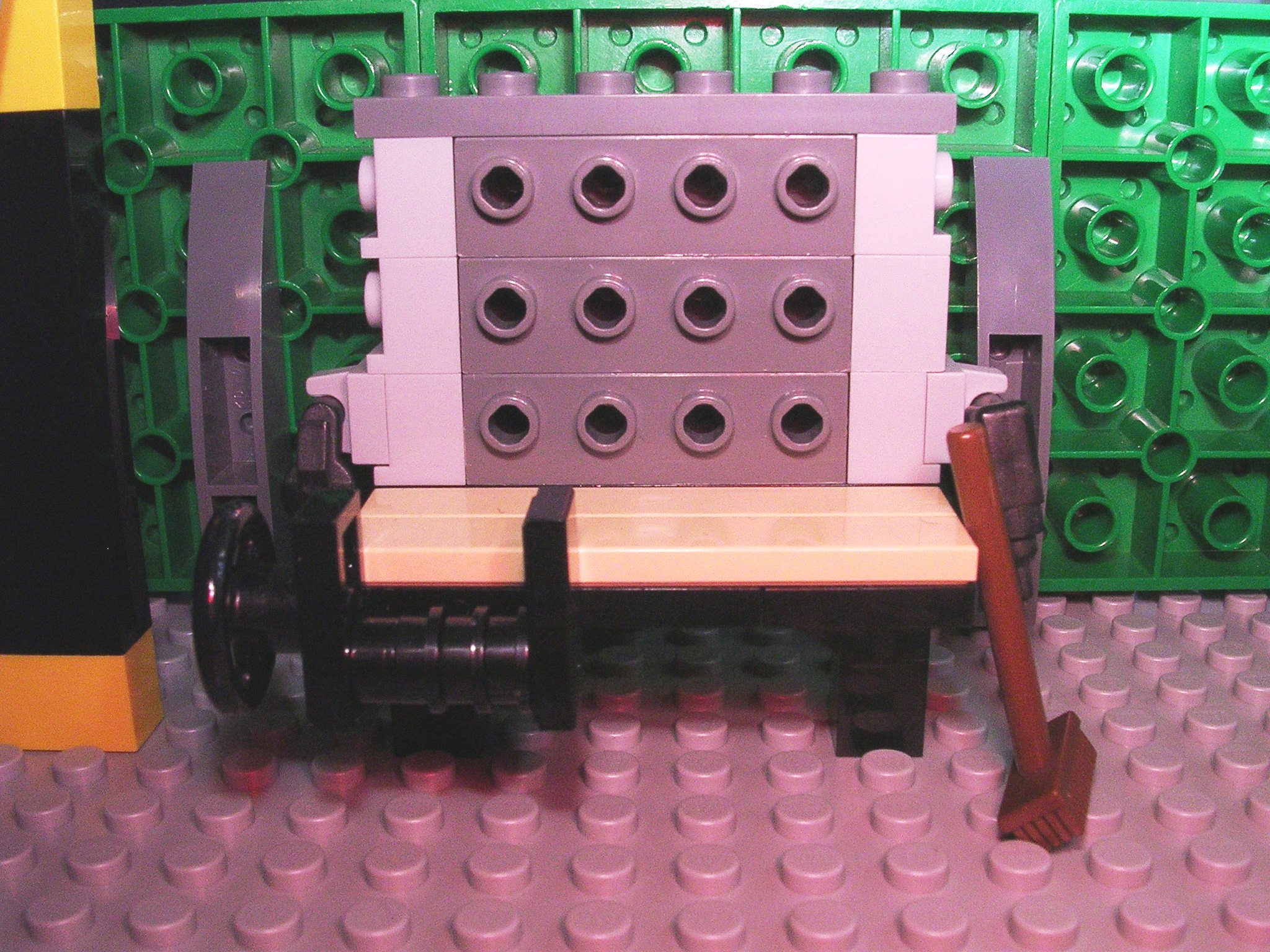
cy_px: 476
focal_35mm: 38
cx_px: 635
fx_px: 1394
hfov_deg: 49.0
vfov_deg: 37.7
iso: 326
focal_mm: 5.8
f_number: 5.6
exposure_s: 1/60.1
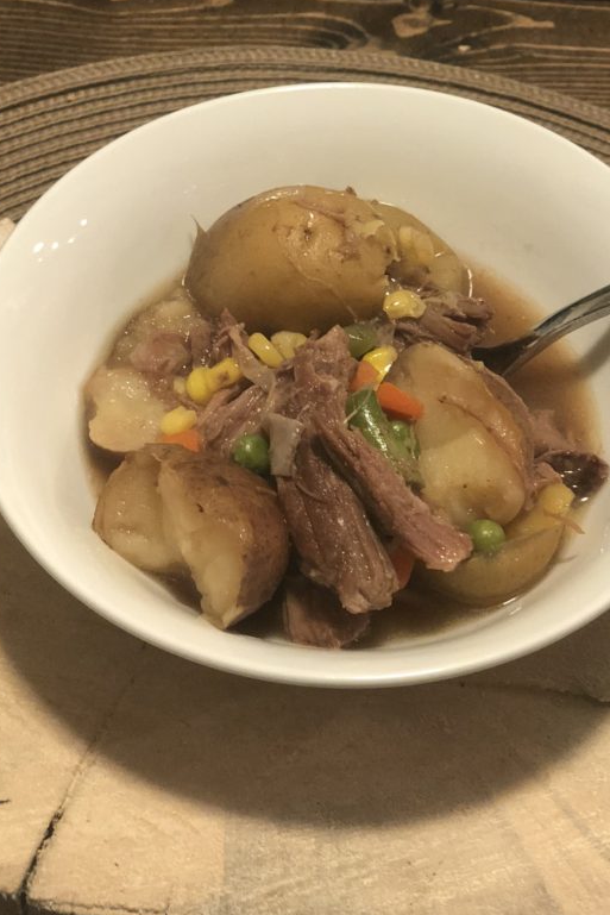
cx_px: 363
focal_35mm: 72
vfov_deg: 28.1
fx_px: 1829
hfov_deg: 18.9
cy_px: 430
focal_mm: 6
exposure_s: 1/12
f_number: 2.4
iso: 160
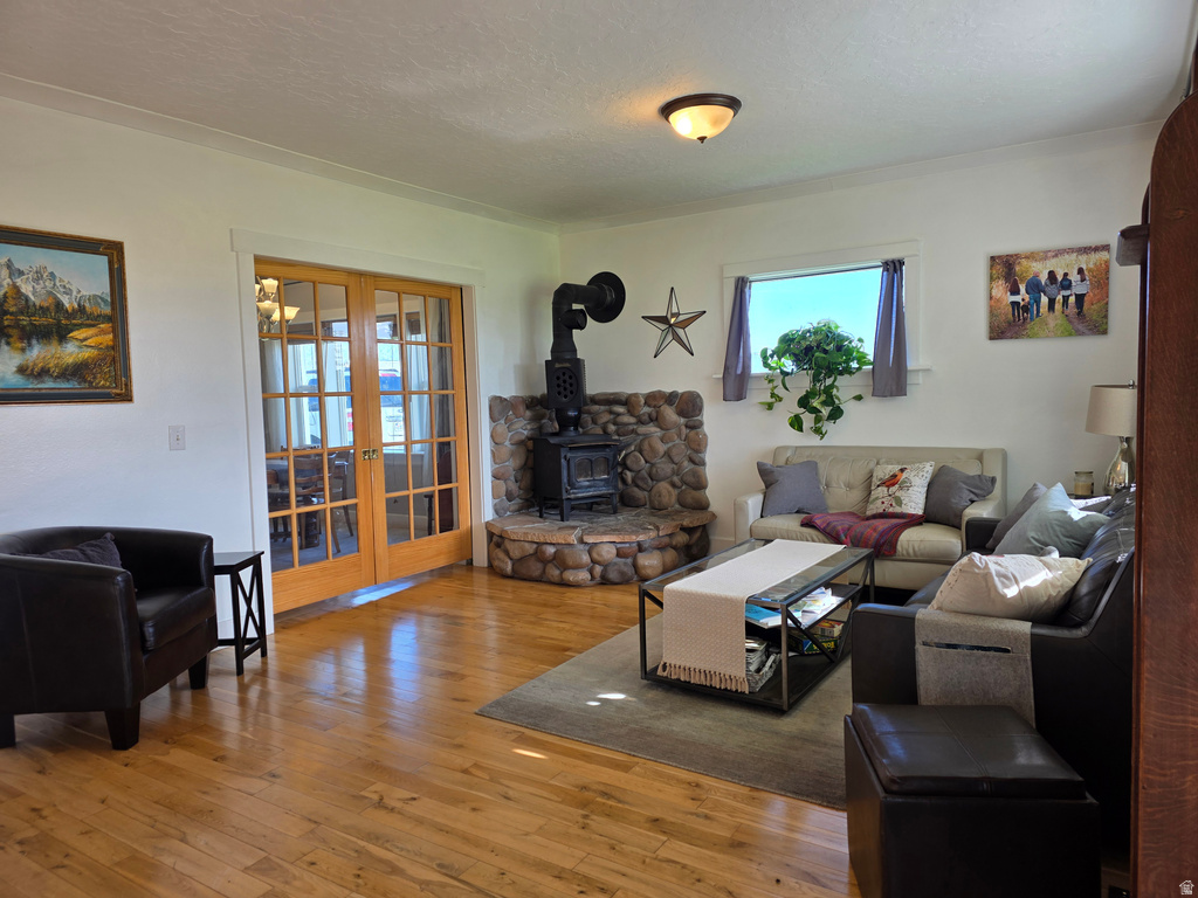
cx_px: 599
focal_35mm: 23
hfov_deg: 73.9
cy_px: 449
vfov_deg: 58.9
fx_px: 796
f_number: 1.7
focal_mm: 6.3
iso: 40
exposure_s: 1/120
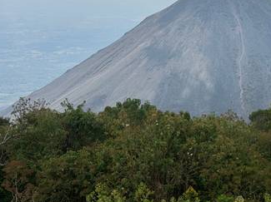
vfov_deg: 20.6
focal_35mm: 71
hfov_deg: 27.2
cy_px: 76
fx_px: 555
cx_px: 193
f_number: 1.78
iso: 64
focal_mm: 6.76
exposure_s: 1/4608
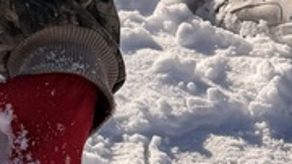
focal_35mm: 149
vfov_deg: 8.1
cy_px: -28
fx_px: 1153
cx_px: -157
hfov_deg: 13.5
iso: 80
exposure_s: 1/9091
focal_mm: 6.76
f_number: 1.78
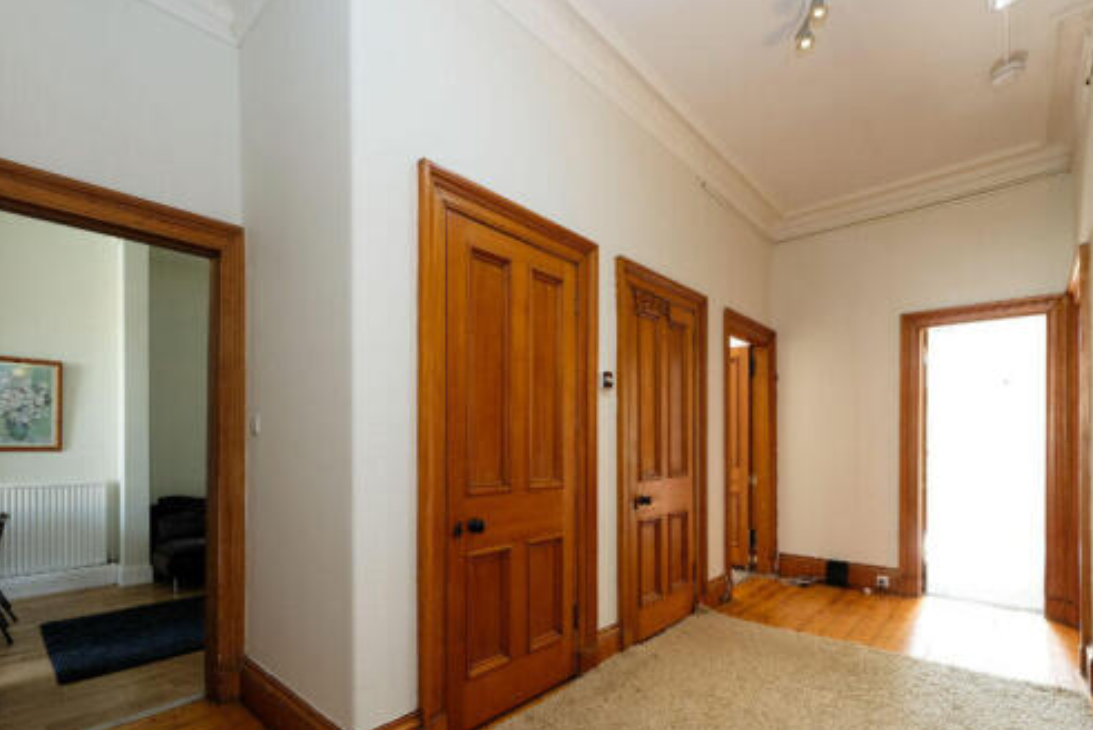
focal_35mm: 16
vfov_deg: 72.8
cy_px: 446
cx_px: 546
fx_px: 486
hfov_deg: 96.7
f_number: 5.6
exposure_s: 1/8
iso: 200
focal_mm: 8
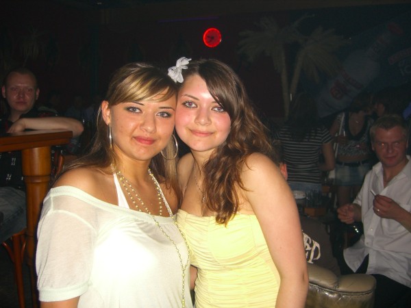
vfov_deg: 37.7
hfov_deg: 49.0
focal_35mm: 38
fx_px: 451
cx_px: 206
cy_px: 154
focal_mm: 7.9
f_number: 2.8
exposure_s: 1/60
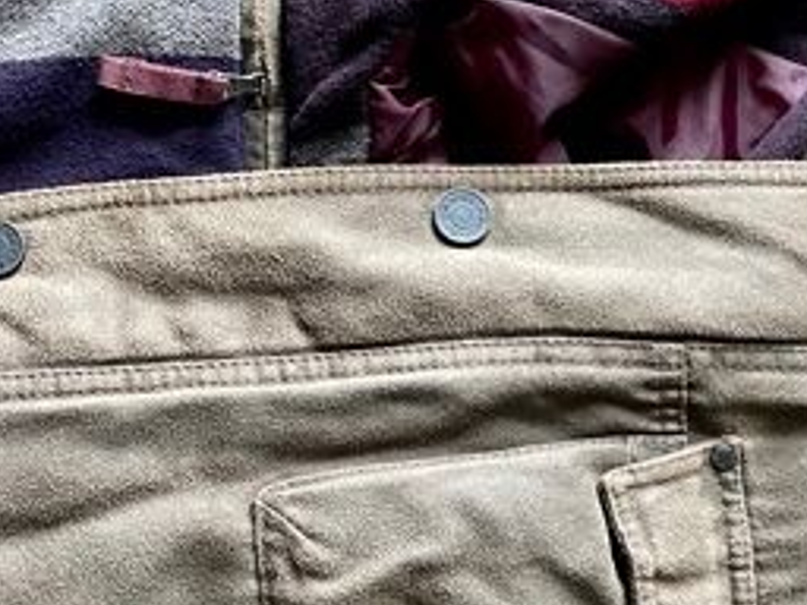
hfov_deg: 29.7
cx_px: 293
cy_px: 293
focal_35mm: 65
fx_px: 1515
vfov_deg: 22.6
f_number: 1.6
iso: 640
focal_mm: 4.2
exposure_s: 1/34
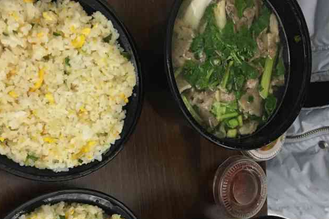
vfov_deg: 29.3
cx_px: 148
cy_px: 169
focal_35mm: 45
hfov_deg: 43.5
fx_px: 411
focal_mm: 4.15
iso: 80
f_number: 2.2
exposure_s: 1/17
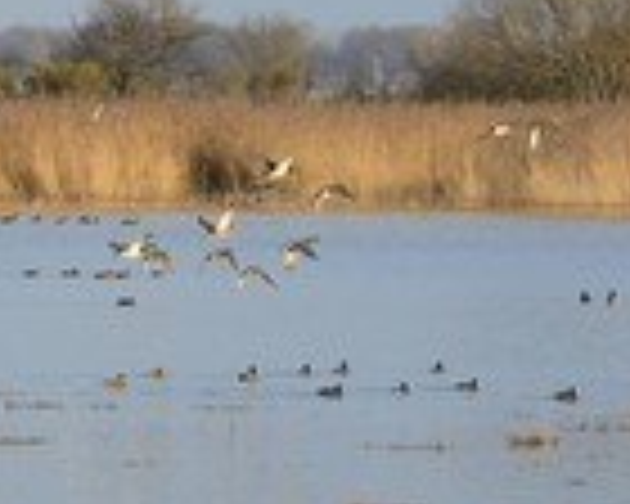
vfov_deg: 2.8
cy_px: 279
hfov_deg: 3.4
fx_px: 10497
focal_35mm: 563
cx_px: -176
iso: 400
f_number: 9
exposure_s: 1/500
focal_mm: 200
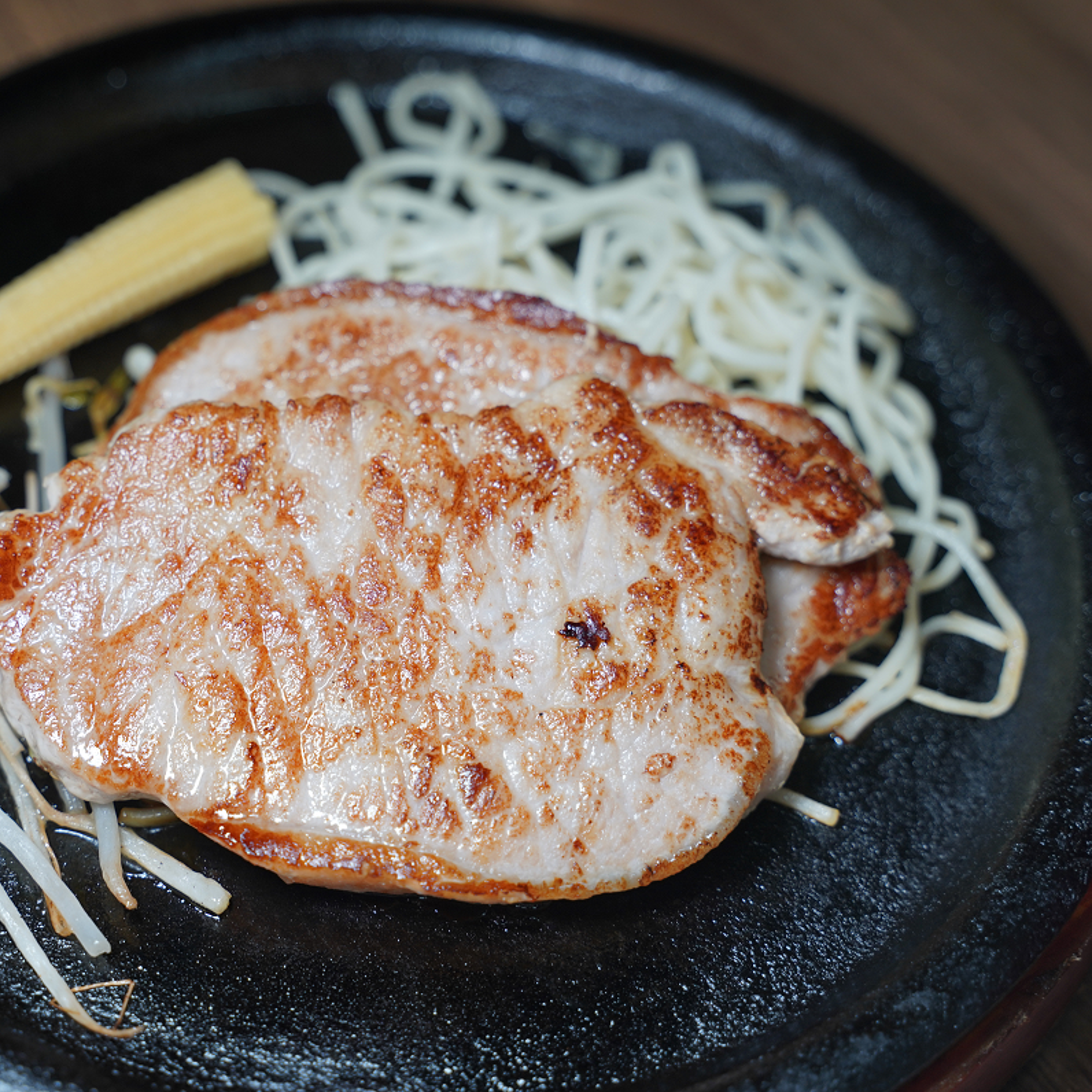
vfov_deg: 23.7
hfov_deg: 23.5
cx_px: 333
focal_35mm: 73
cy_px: 546
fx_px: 2605
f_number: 4
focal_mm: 57
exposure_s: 1/60
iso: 250
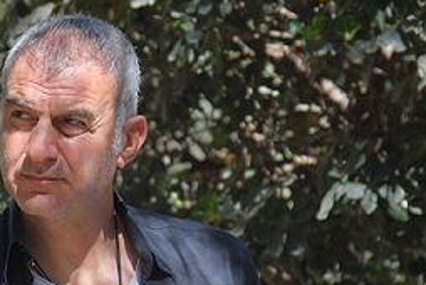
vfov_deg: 2.9
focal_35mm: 480
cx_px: 60
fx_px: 5686
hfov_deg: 4.3
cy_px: 258
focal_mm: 120
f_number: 4
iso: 1000
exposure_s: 1/1600
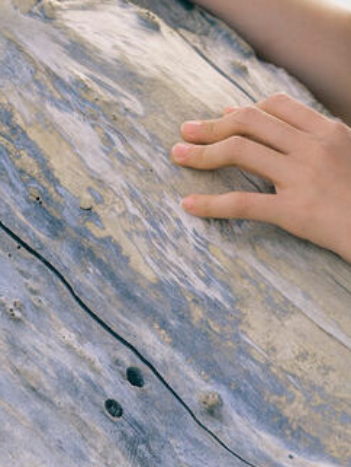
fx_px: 5104
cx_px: 41
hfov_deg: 3.9
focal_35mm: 378
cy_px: -242
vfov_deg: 5.2
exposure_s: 1/400
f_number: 3.6
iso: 100
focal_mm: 110
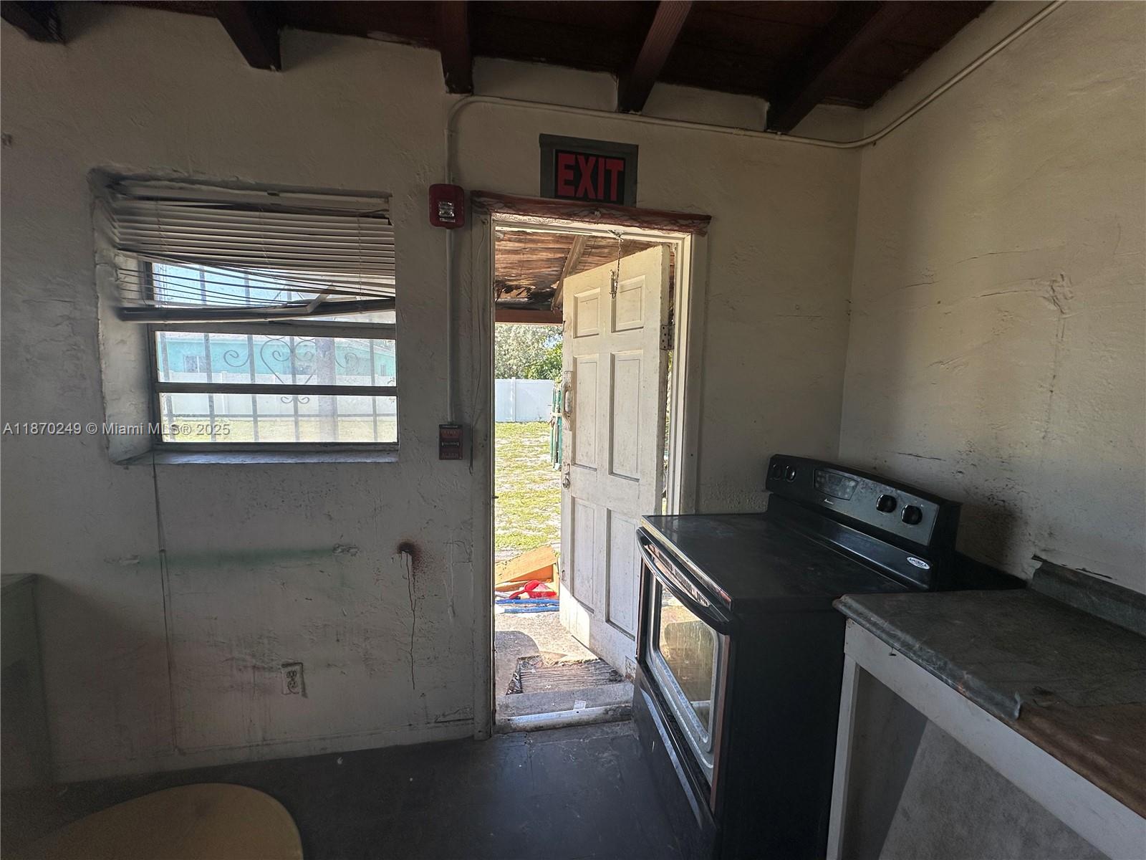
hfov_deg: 102.1
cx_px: 573
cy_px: 430
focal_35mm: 14
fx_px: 463
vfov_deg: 85.7
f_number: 2.2
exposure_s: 1/308
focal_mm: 2.22
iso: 40
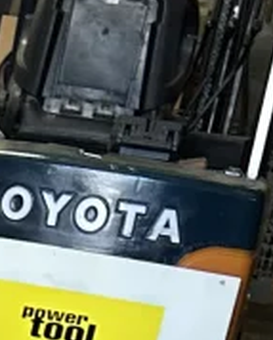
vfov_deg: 8.0
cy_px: 1058
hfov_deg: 7.0
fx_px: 2065
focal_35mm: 205
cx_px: -454
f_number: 1.5
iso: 80
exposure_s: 1/50
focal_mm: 5.7
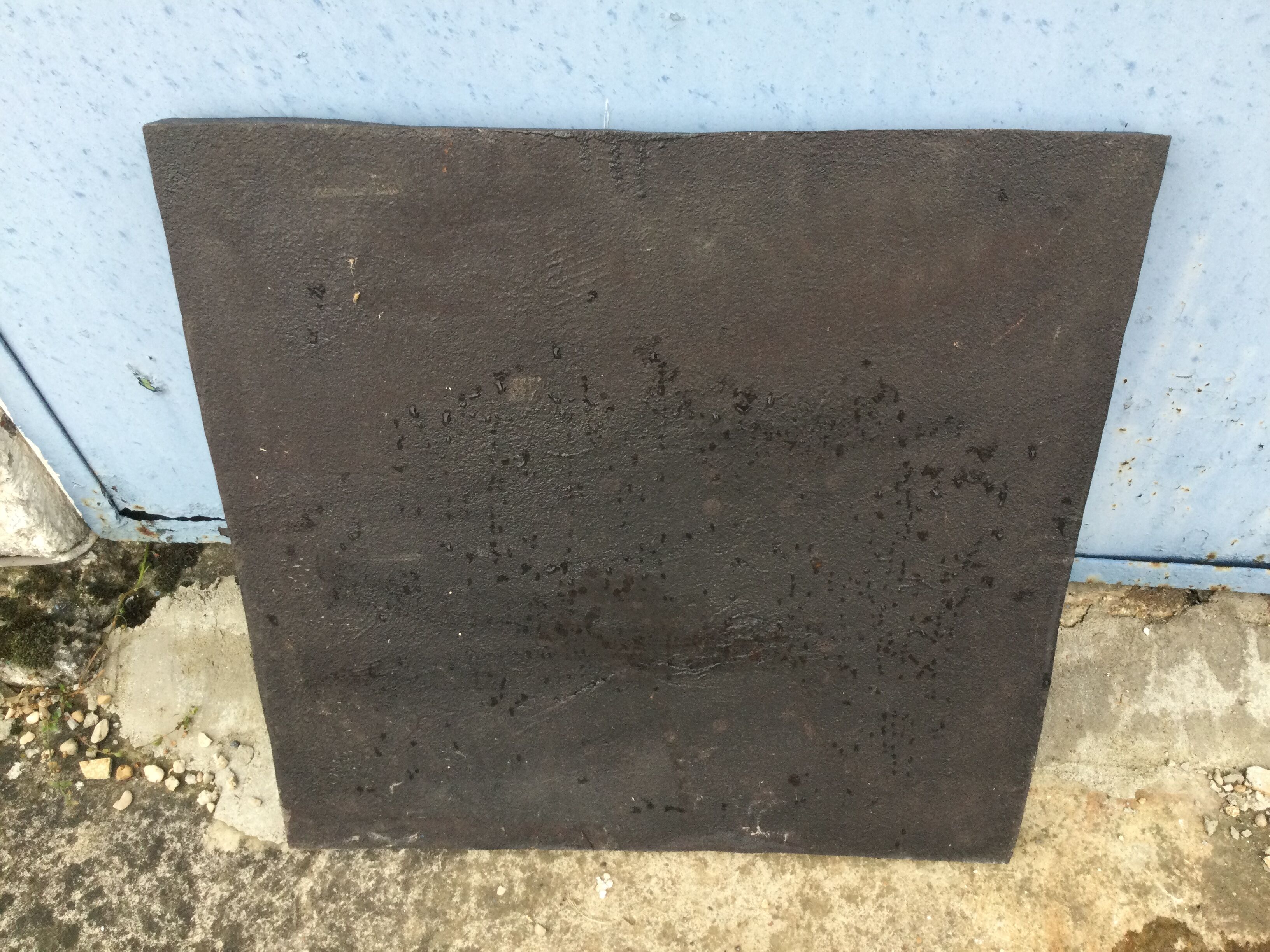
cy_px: 476
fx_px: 1137
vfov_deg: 45.4
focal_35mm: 31
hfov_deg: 58.4
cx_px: 635
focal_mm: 3.3
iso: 32
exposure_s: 1/33
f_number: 2.4
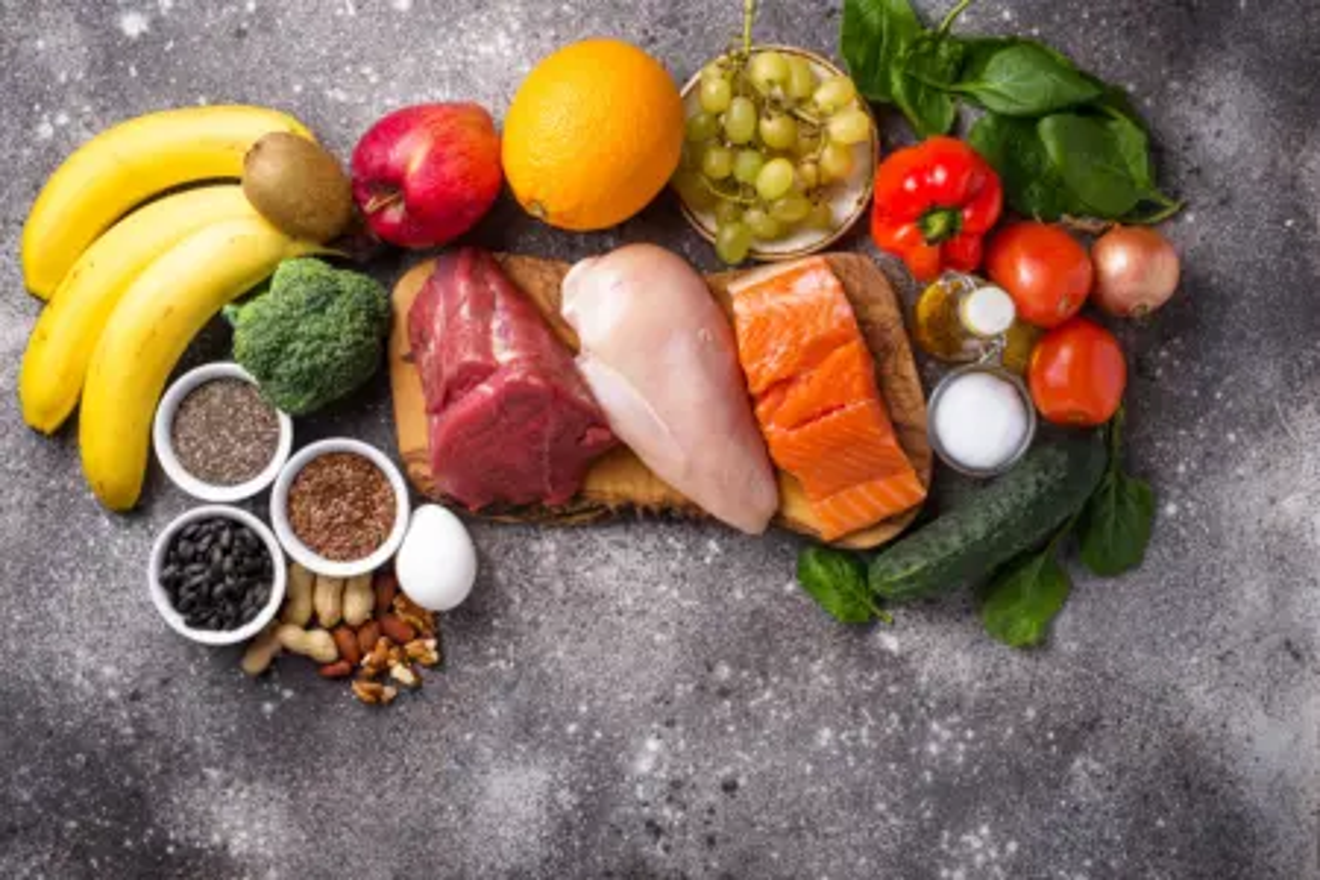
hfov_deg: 39.6
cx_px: 660
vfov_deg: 27.0
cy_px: 440
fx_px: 1833
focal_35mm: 50
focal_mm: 50
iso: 100
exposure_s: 1/125
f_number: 10
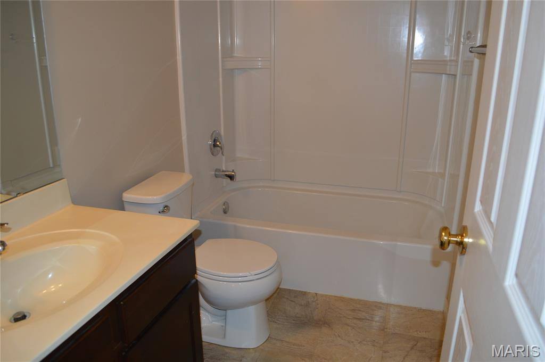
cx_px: 272
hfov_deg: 67.4
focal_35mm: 27
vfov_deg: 47.8
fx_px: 408
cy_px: 181
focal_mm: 18
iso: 400
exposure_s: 1/60
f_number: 3.5
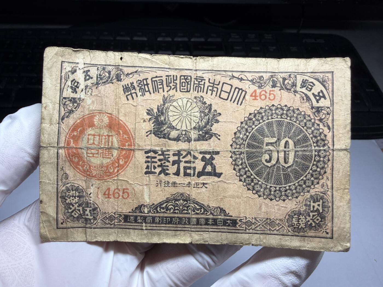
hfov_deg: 67.3
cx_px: 192
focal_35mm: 26
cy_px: 144
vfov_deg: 53.1
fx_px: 288
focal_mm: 2.22
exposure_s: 1/121
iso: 40
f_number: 2.2
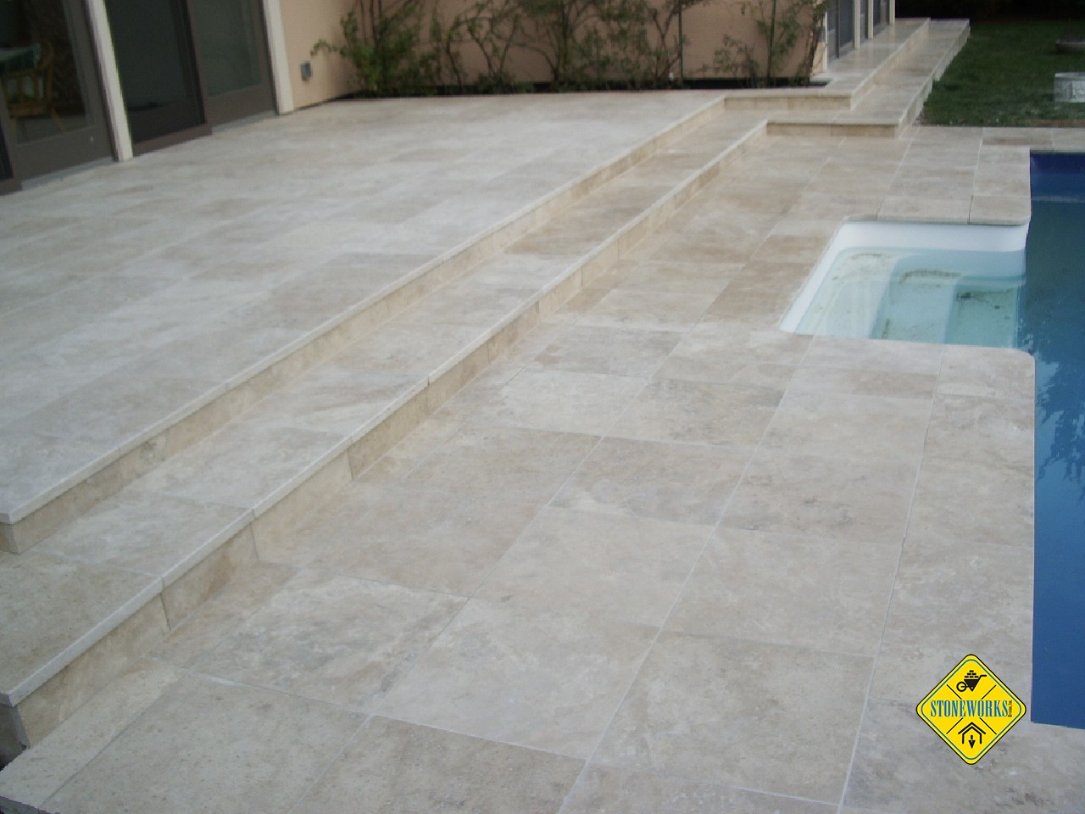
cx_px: 542
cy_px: 407
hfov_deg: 52.6
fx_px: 1097
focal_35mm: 35
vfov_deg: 40.7
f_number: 4.3
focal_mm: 5.8
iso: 50
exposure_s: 1/250
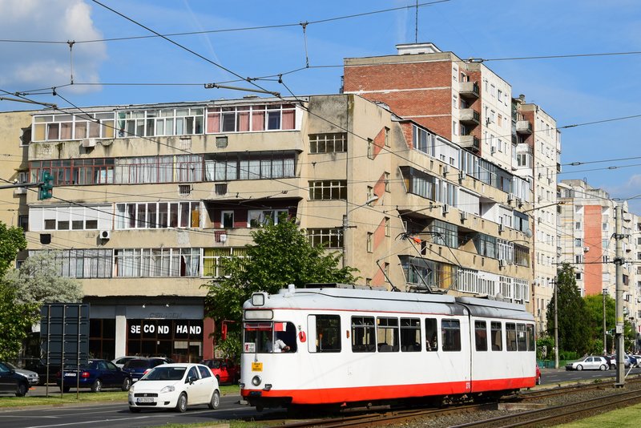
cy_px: 214
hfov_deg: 28.1
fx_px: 1282
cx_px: 320
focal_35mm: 72
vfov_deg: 18.9
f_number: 11
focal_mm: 48
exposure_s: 1/500
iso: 200
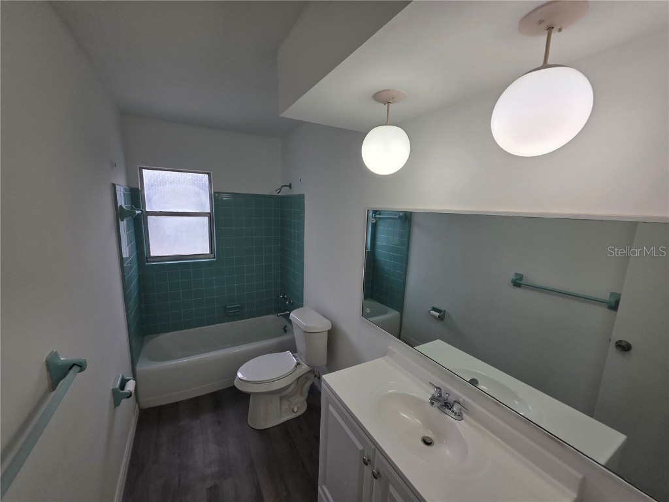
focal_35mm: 13
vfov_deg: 89.9
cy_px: 251
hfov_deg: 106.2
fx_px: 251
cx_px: 334
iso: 40
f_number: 1.9
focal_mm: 2.2
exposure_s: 1/120
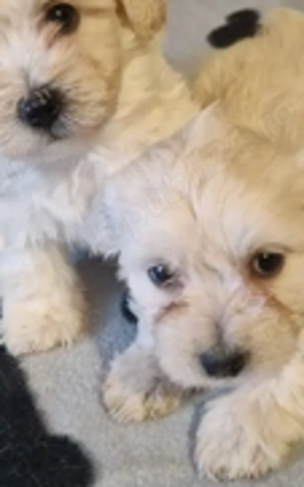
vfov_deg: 37.5
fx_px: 716
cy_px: 210
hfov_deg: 23.9
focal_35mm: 54
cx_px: 113
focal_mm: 5.4
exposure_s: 1/50
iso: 800
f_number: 1.8
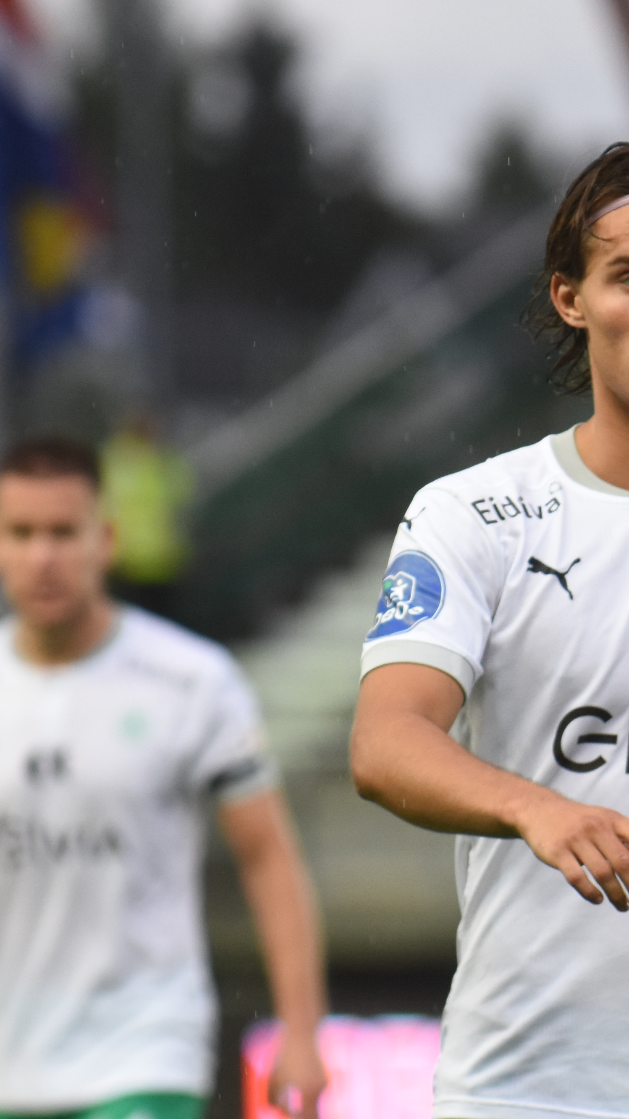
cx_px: 580
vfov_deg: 3.1
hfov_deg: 1.7
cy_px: 692
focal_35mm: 708
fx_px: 20992
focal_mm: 200
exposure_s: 1/640
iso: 1000
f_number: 4.5
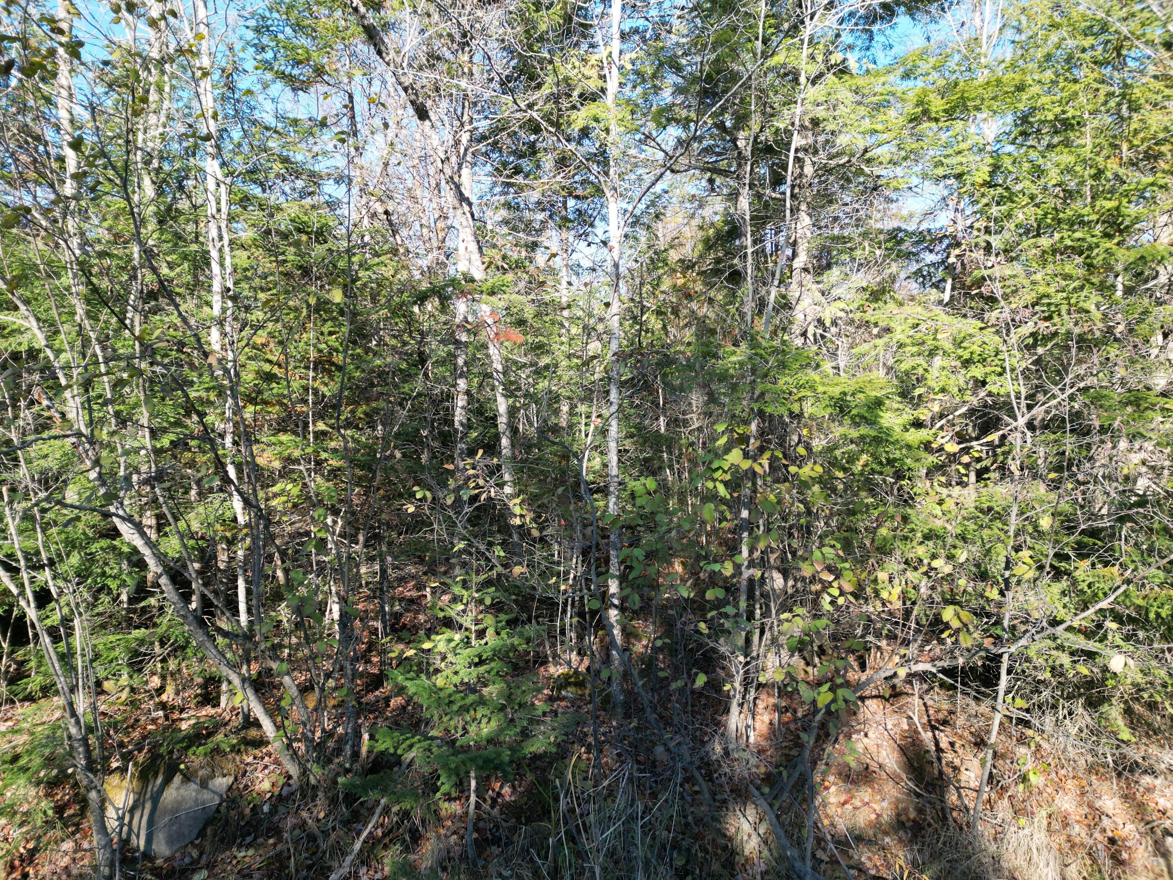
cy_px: 440
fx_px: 813
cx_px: 586
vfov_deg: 56.8
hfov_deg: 71.6
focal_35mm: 24
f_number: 1.7
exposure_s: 1/725
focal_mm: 6.72
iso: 200
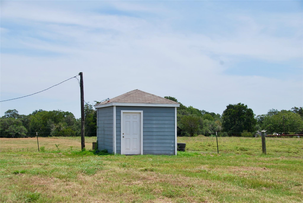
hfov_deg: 30.5
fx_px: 556
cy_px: 102
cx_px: 152
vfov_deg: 20.7
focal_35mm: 66
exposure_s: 1/250
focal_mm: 44
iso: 100
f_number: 8
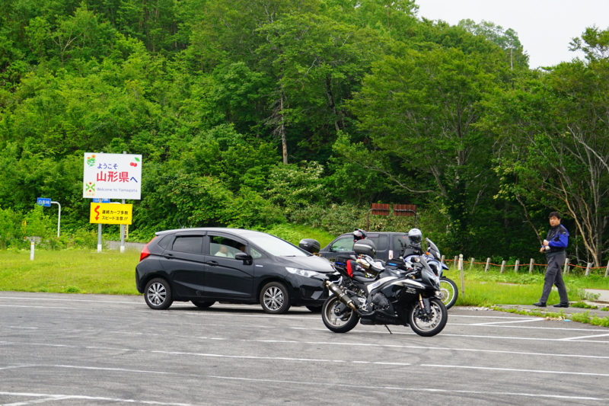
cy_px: 203
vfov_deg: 12.6
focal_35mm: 109
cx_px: 304
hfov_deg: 18.8
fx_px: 1843
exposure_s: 1/350
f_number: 5.6
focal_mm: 73
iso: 400
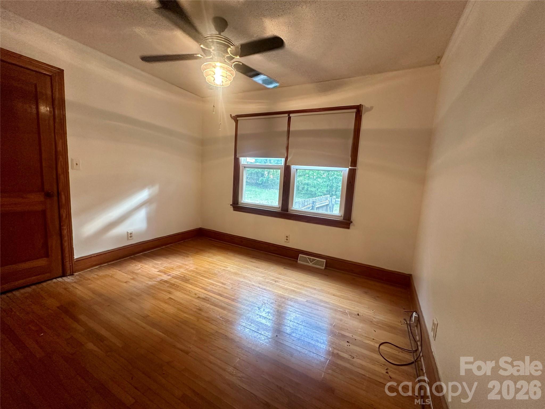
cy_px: 204
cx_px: 272
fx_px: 220
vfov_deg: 85.7
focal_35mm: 14
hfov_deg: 102.1
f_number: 2.2
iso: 320
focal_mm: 2.22
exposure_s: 1/60
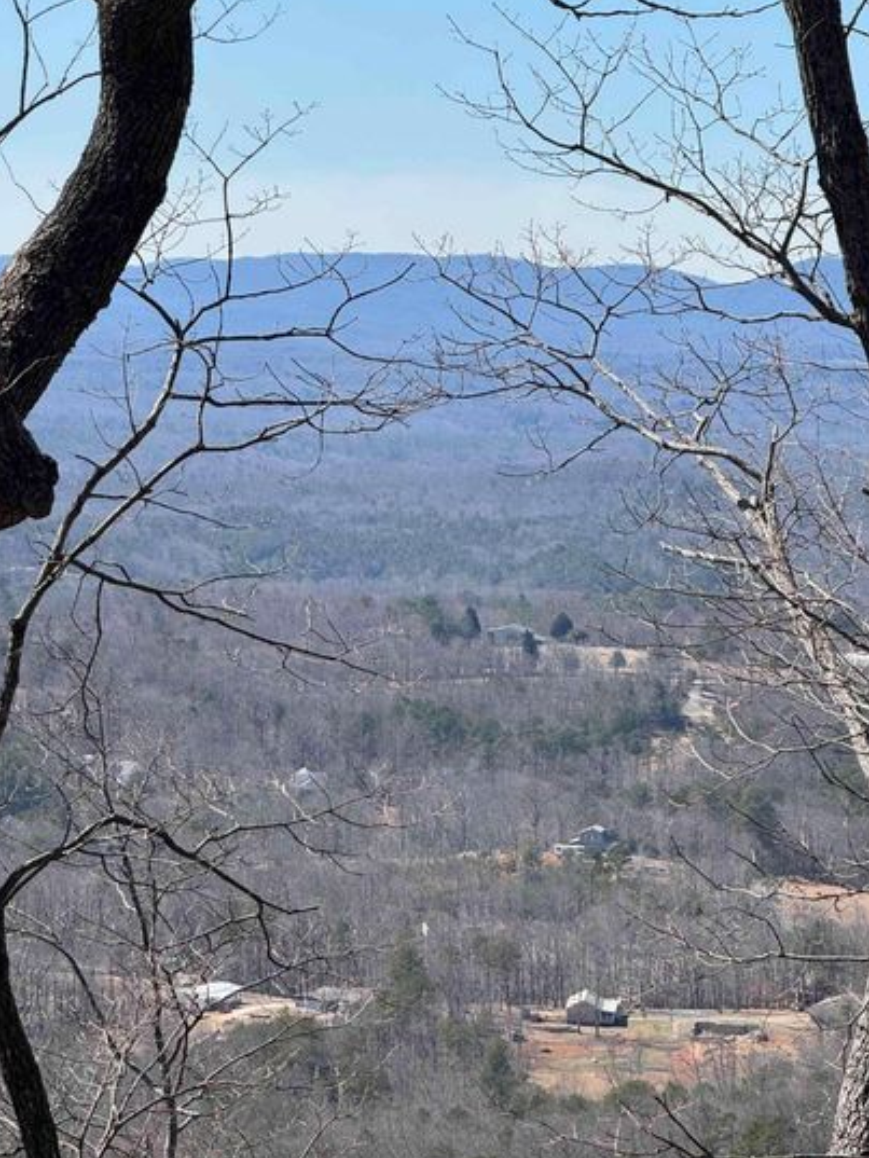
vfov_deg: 13.2
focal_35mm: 149
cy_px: 695
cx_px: 416
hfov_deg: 10.0
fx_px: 4985
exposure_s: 1/951
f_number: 2.8
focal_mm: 15.66
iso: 50
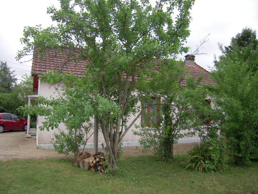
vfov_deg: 49.7
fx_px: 209
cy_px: 97
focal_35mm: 28
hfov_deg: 63.4
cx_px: 129
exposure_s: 1/320
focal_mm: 5
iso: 100
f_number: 2.7
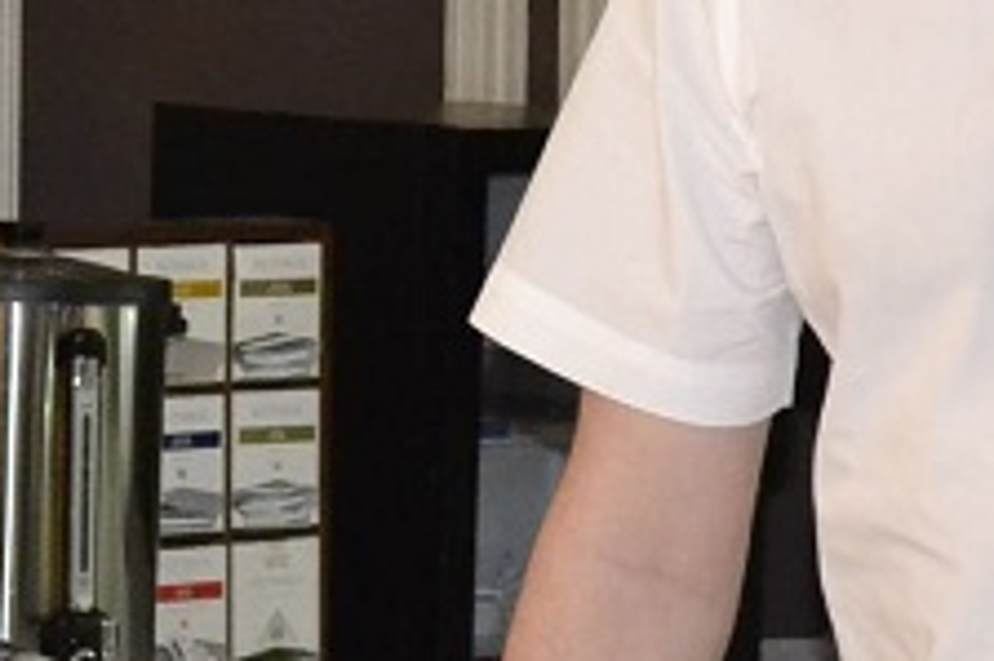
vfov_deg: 5.1
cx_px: 457
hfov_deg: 7.7
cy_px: 200
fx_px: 7394
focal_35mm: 268
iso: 3200
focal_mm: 40
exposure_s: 1/60
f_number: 5.3
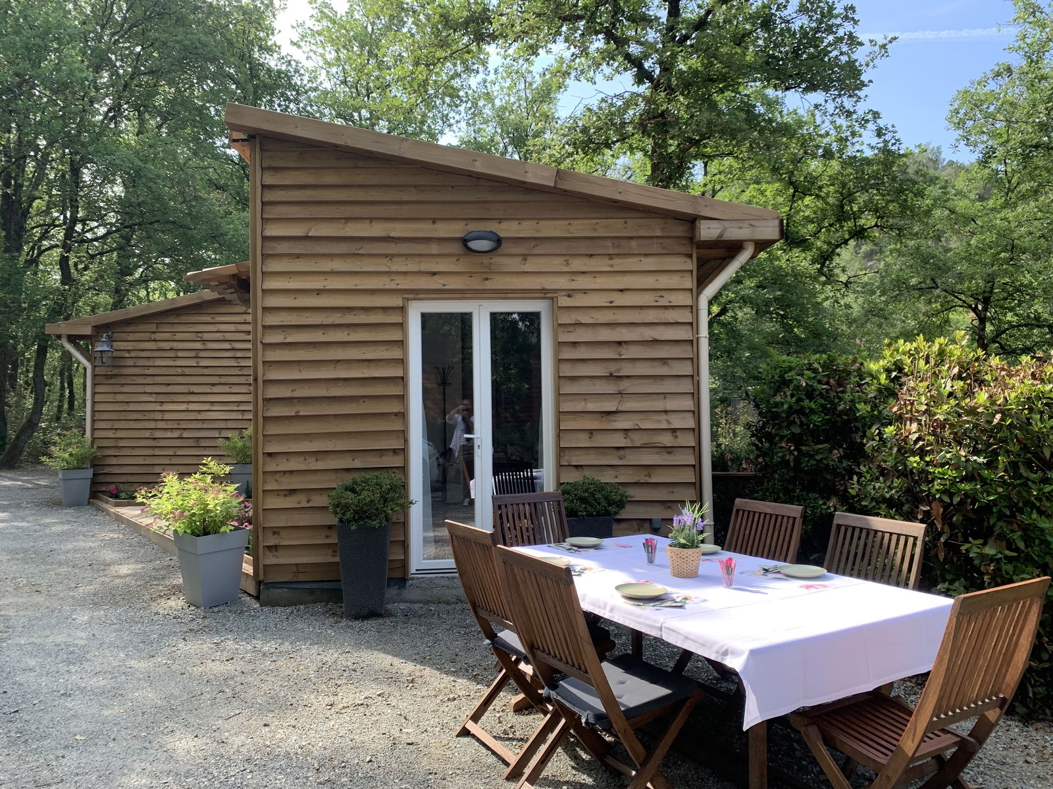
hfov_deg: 67.3
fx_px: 791
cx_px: 526
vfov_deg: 53.1
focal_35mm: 26
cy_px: 394
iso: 25
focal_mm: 4.25
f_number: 1.8
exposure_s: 1/271
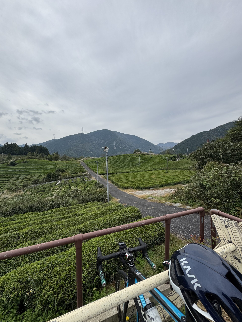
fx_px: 130
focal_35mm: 14
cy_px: 161
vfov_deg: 102.1
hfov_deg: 85.7
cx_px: 121
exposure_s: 1/1449
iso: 40
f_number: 2.2
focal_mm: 2.22
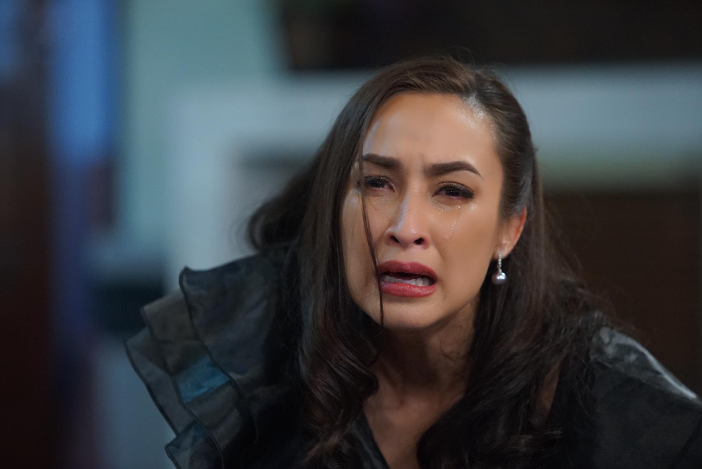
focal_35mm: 185
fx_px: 3609
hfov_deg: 11.1
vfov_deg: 7.4
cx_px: 351
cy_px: 234
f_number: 3.2
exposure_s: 1/100
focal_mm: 185
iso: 6400
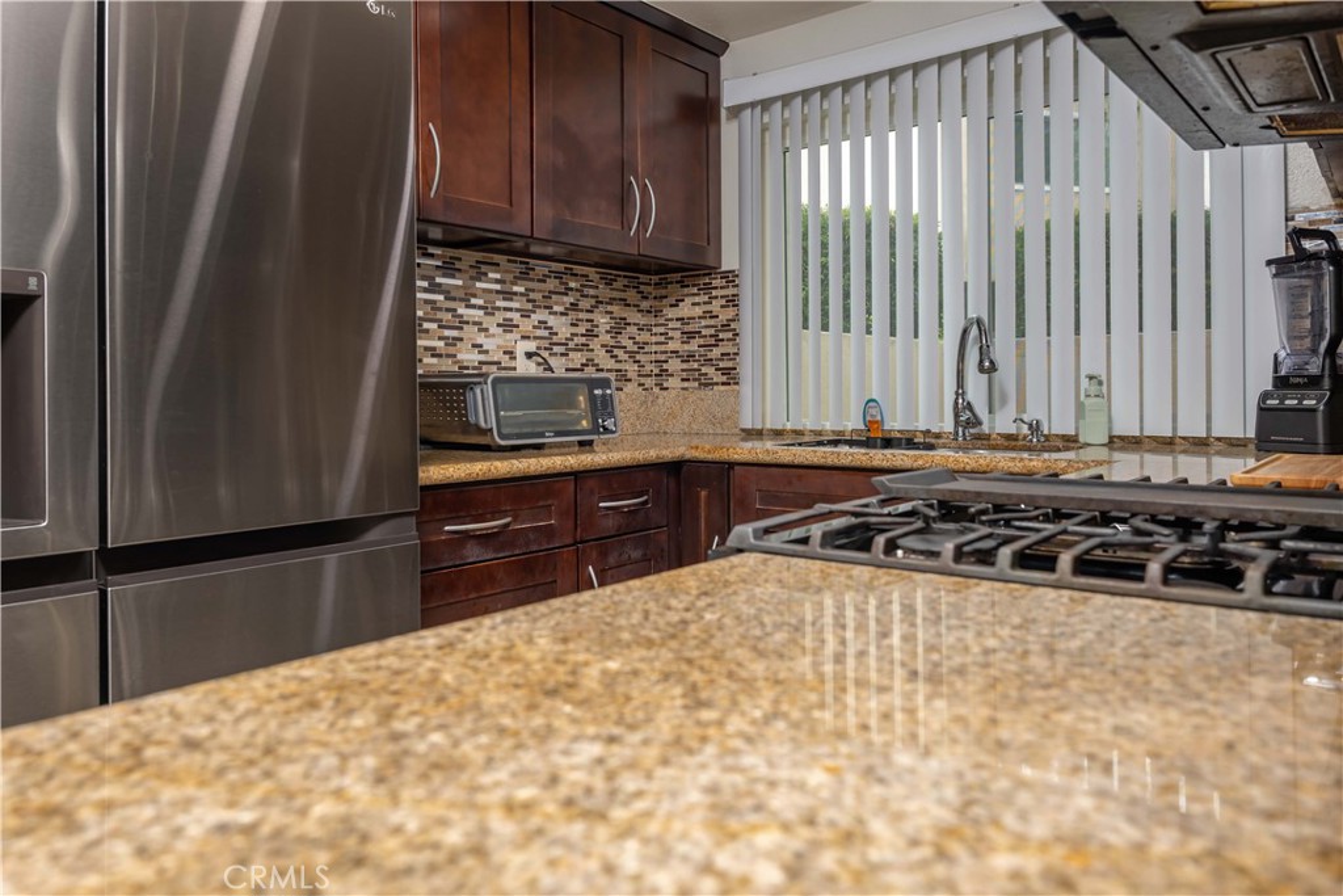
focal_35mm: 24
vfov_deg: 53.1
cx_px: 672
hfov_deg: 73.7
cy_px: 448
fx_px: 895
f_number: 5
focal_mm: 24
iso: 250
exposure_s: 1/50
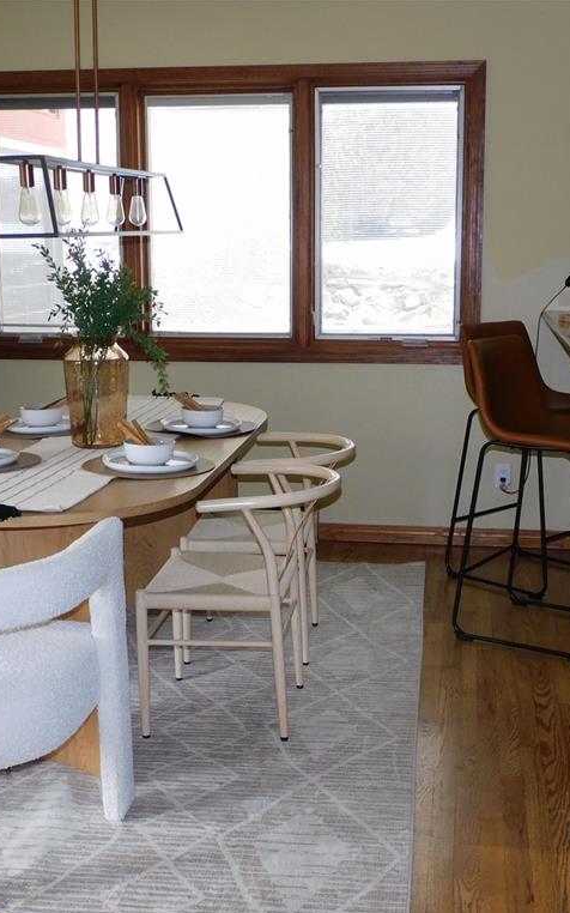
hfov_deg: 27.4
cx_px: 291
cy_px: 458
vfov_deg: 42.7
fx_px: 1169
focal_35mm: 47
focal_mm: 5.9
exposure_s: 1/30
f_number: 3.6
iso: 200
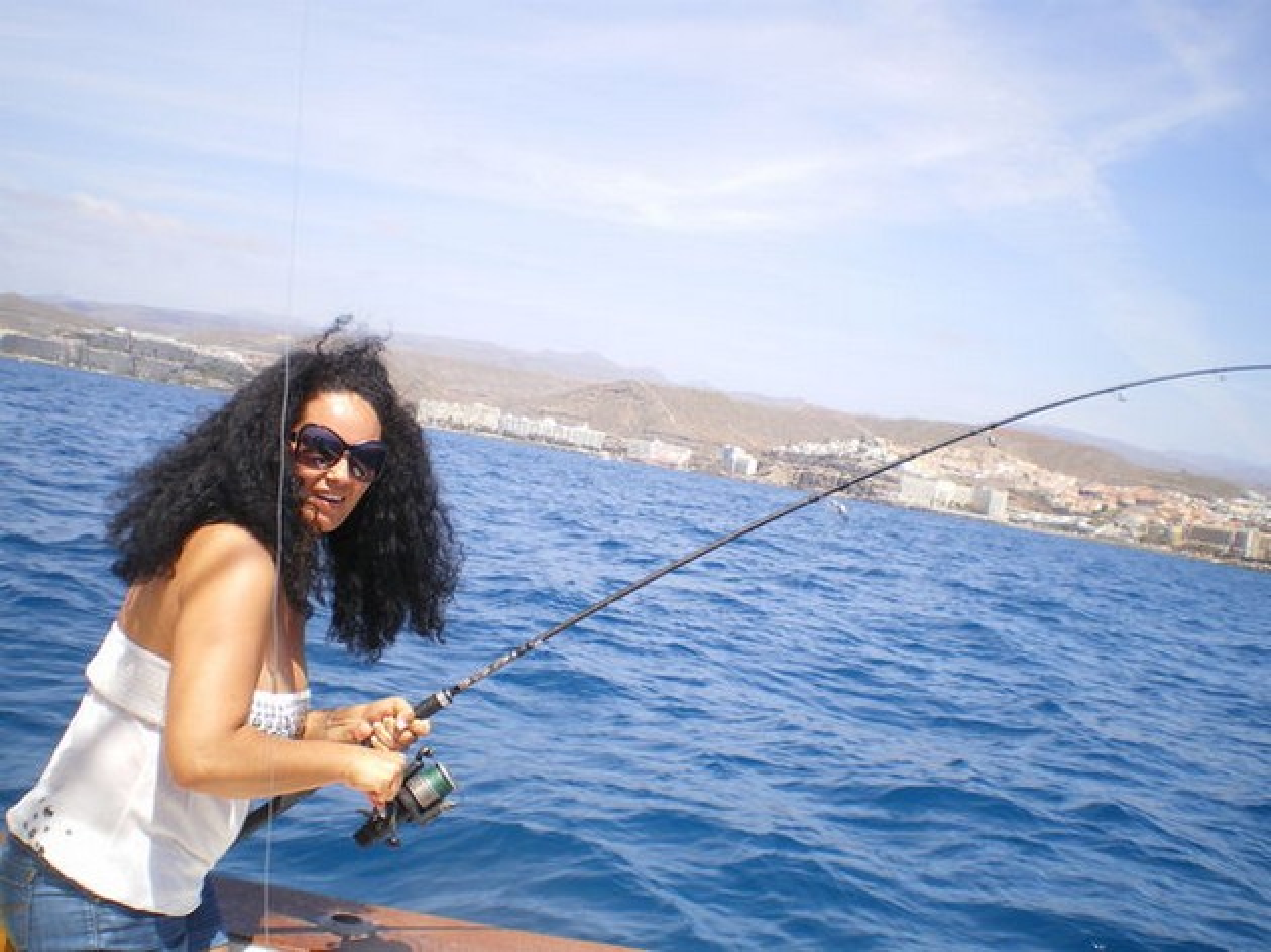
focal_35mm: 36
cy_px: 476
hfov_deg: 51.4
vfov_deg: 39.6
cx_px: 636
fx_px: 1321
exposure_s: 1/320
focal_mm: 6.3
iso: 50
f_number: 4.6
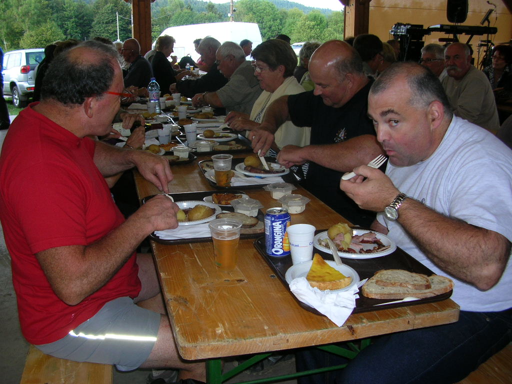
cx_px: 256
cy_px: 192
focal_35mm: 35
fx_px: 518
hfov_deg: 52.6
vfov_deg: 40.7
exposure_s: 1/60.1
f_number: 2.8
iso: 50
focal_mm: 5.8
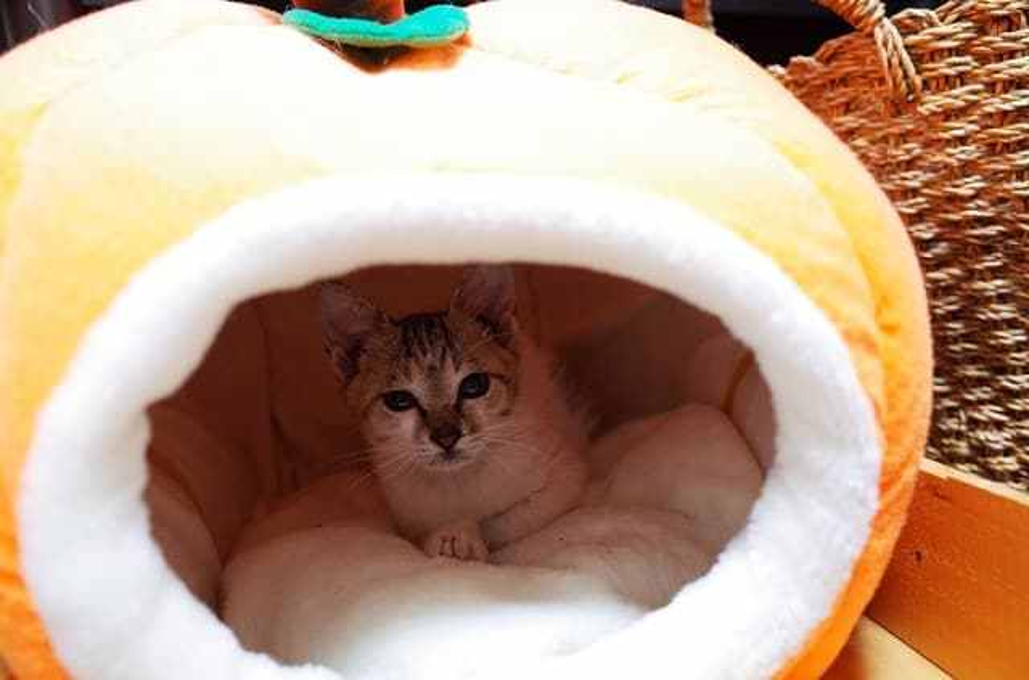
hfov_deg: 65.6
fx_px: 798
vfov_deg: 46.2
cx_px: 514
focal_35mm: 28
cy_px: 340
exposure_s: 1/10
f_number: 2.8
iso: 800
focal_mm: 18.3
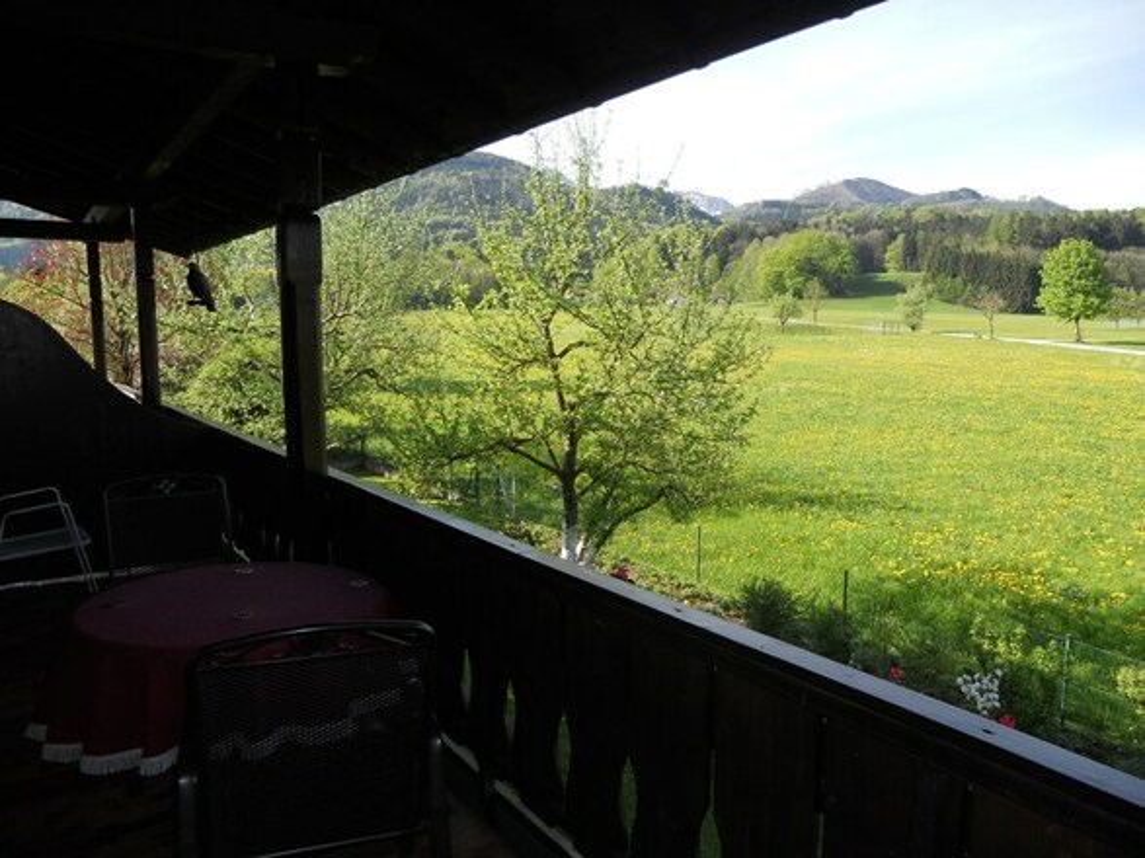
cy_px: 429
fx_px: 893
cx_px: 572
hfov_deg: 65.3
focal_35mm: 27
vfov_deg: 51.3
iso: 80
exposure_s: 1/400
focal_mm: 4.9
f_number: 3.2
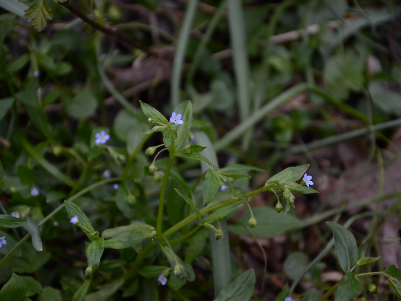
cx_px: 180
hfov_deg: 11.5
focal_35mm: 172
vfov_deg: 8.7
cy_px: 150
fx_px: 1987
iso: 100
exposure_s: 1/60
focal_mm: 105
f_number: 5.6
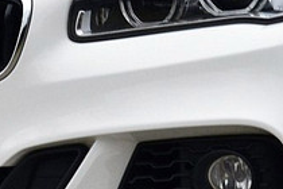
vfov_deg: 5.2
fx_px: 2067
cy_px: -20
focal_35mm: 263
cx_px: 112
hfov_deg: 7.8
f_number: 8
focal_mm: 36
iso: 800
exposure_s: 1/60
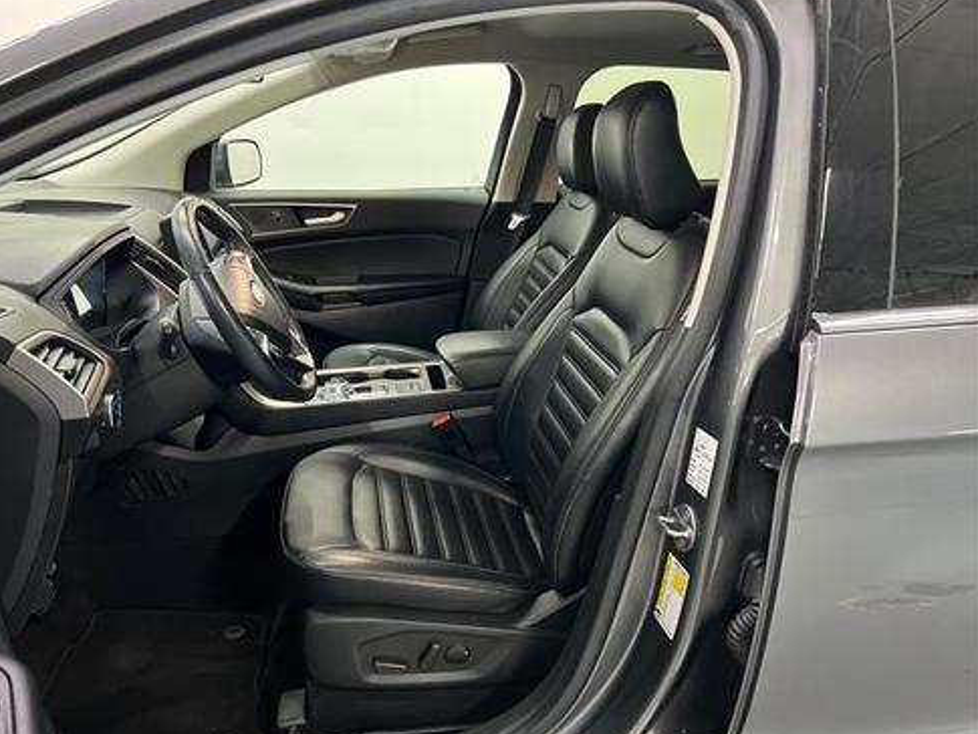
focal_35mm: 27
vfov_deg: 51.4
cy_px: 367
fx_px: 763
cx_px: 472
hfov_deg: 65.3
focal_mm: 5.7
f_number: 1.5
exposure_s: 1/40
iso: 500
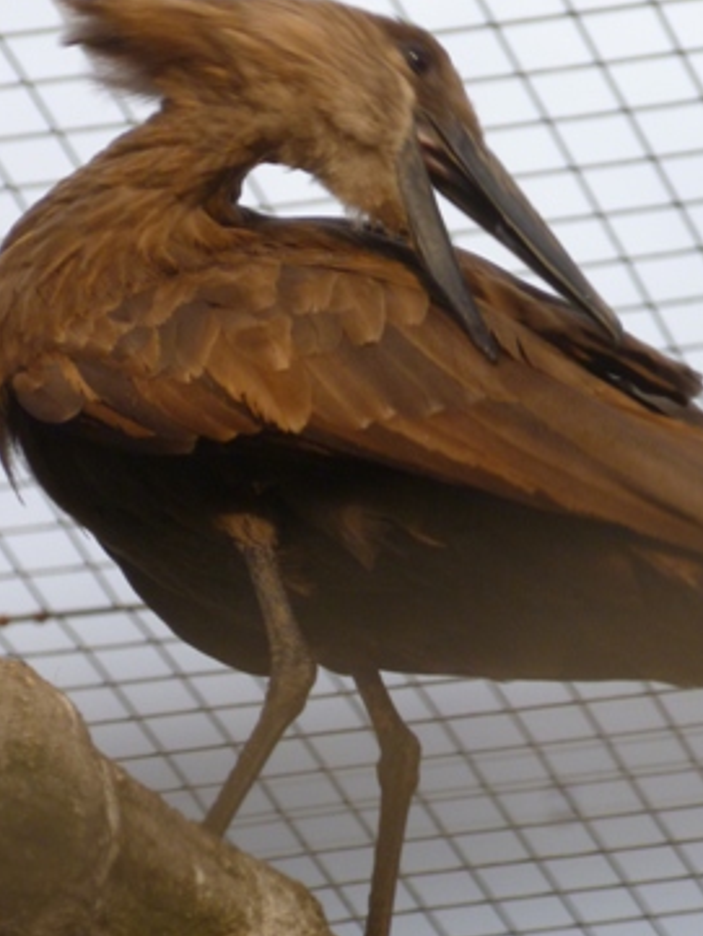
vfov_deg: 6.0
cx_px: 454
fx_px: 8958
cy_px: 554
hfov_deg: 4.5
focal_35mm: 331
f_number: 5.9
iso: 200
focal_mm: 40
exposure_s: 1/125
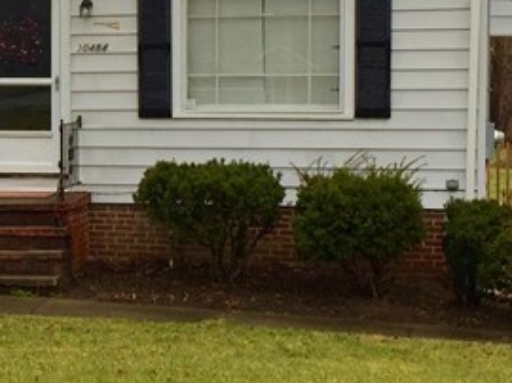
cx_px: -47
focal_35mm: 110
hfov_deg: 17.3
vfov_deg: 13.4
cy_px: 121
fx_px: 1626
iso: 32
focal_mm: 4.15
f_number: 2.2
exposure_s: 1/122
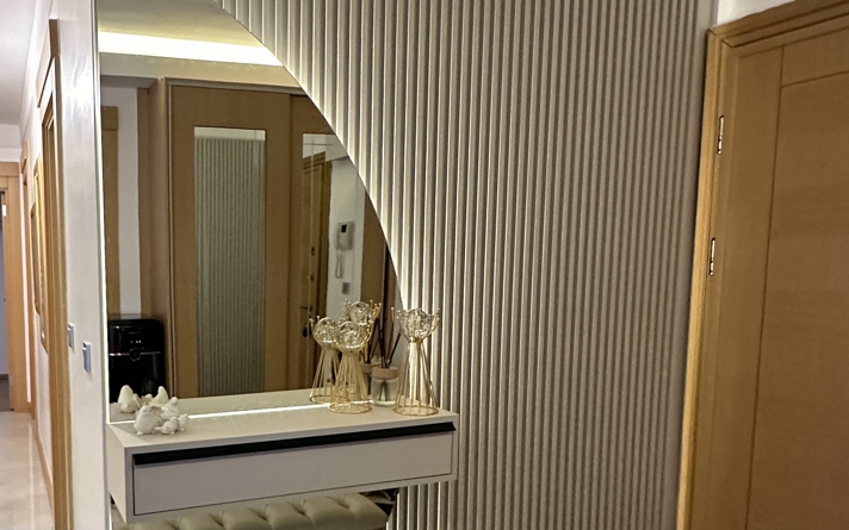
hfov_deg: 60.0
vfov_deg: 41.5
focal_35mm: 30
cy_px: 338
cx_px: 228
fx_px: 694
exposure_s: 1/50
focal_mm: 2.22
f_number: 2.2
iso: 800
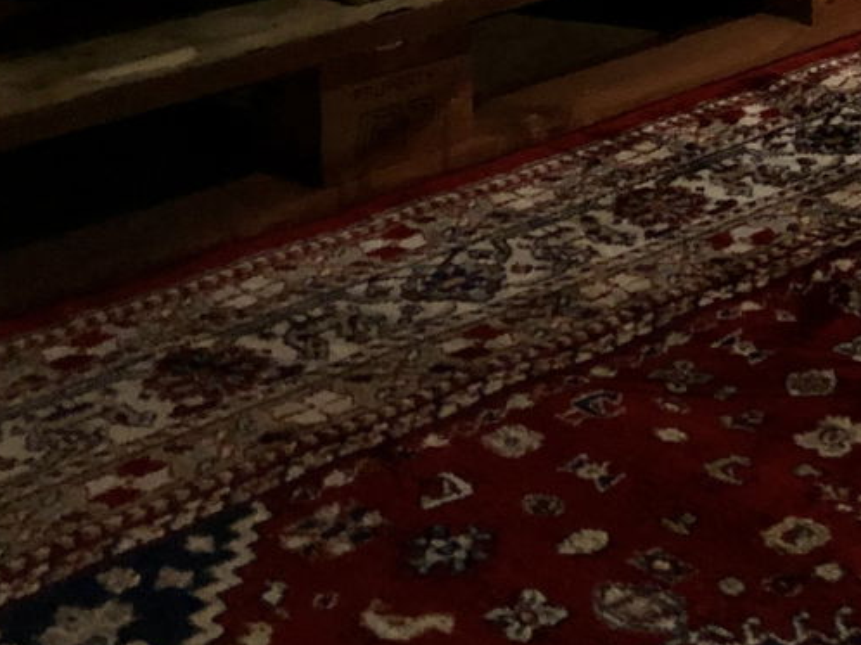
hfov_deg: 20.6
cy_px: -372
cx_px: 977
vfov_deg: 15.0
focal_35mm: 90
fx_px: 2237
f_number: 1.8
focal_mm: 3.99
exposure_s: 1/4
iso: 160
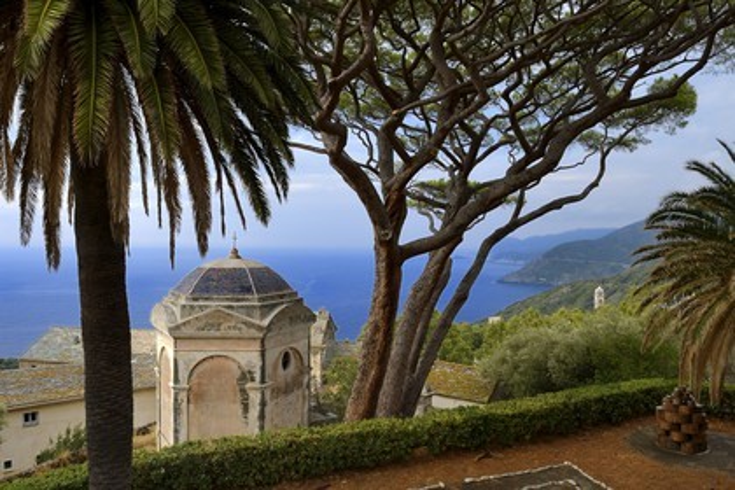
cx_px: 368
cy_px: 245
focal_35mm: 24
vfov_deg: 53.1
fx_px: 490
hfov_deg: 73.7
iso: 200
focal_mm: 24
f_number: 11
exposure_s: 1/100
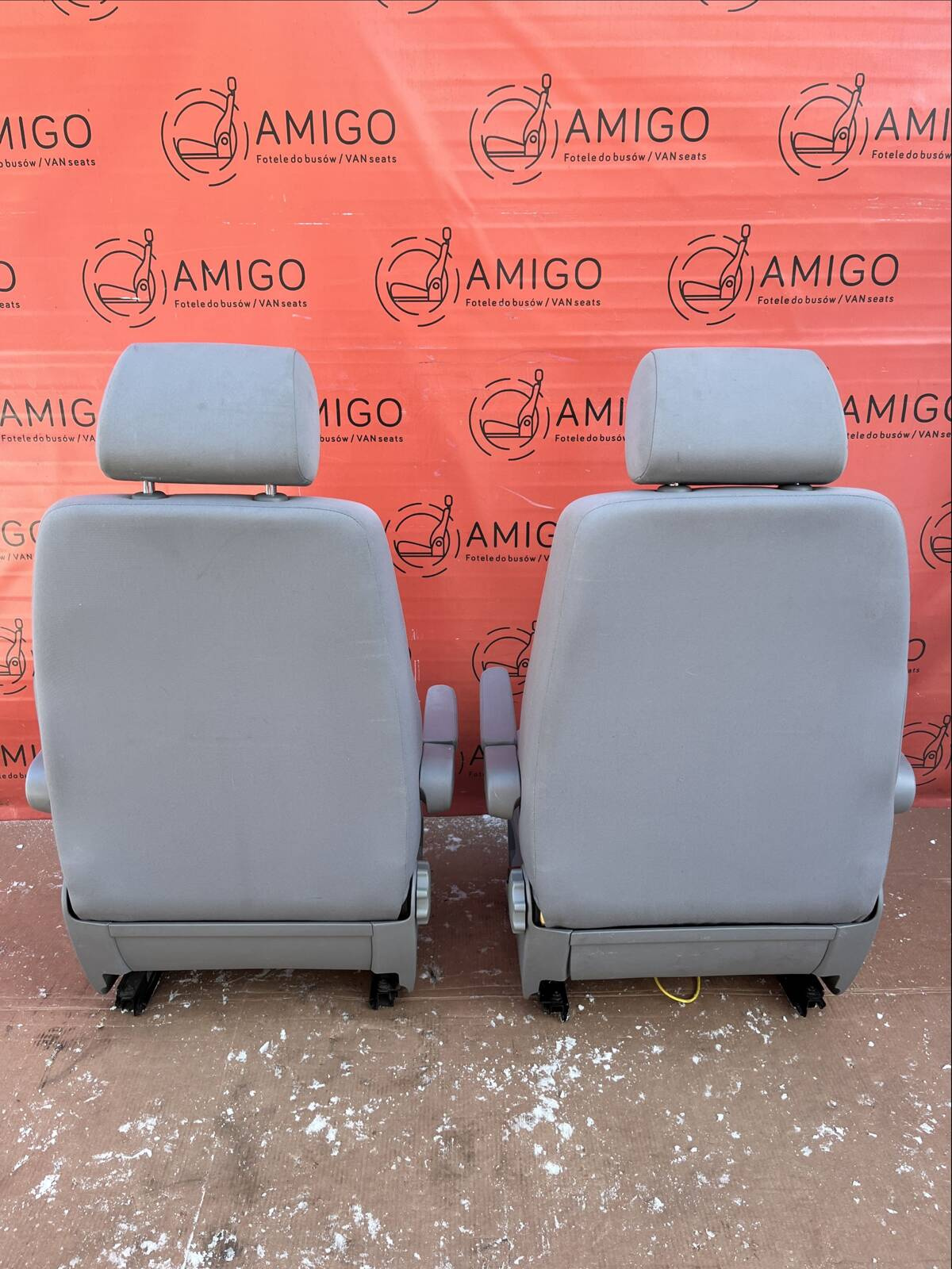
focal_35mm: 26
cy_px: 634
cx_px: 476
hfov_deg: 53.1
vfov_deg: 67.3
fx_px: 953
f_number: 1.6
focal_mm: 5.1
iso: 40
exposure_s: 1/121
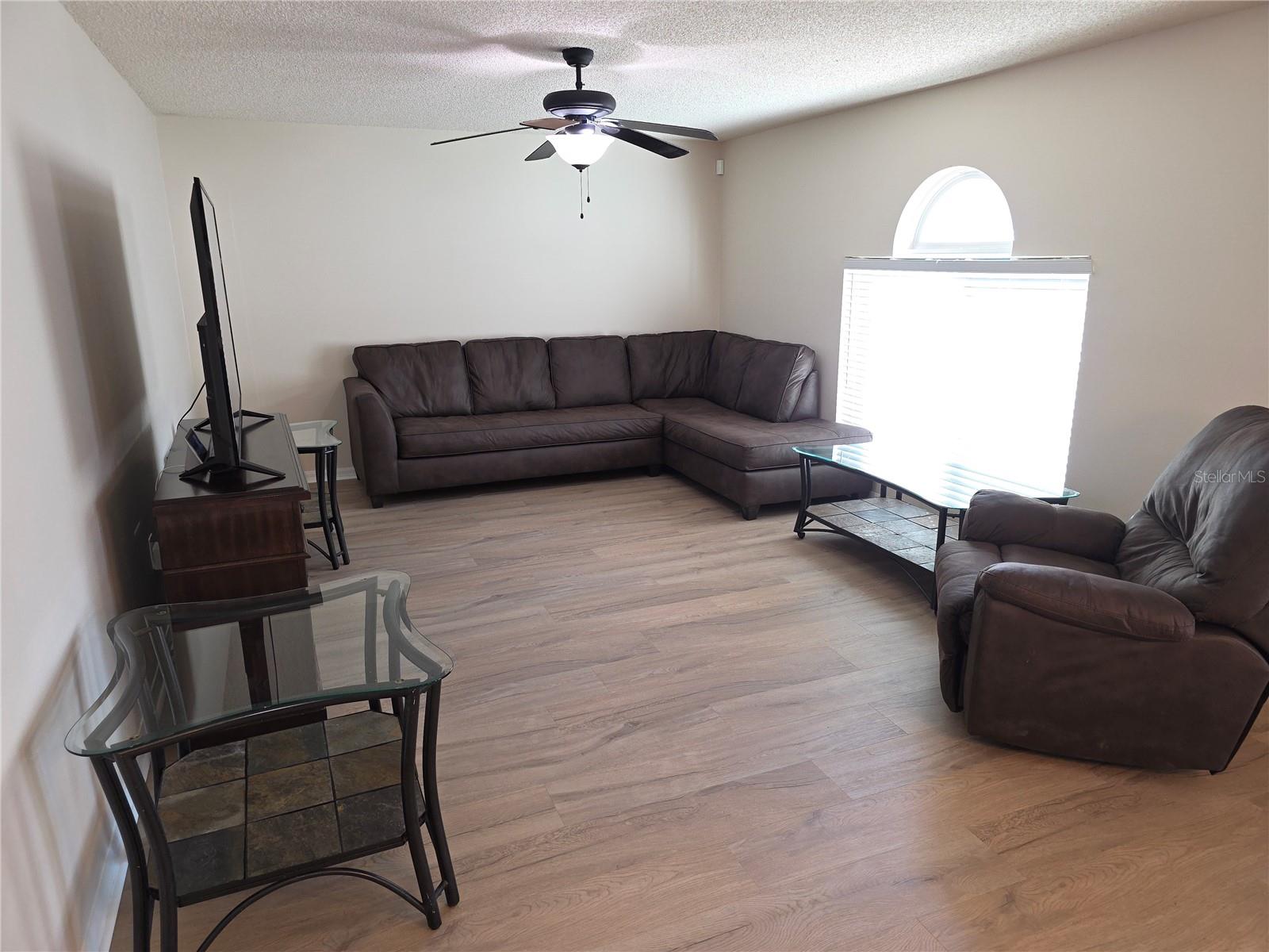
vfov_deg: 58.9
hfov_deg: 73.9
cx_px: 634
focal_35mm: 23
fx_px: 843
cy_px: 476
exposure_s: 1/40
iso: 100
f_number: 1.7
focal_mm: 6.3
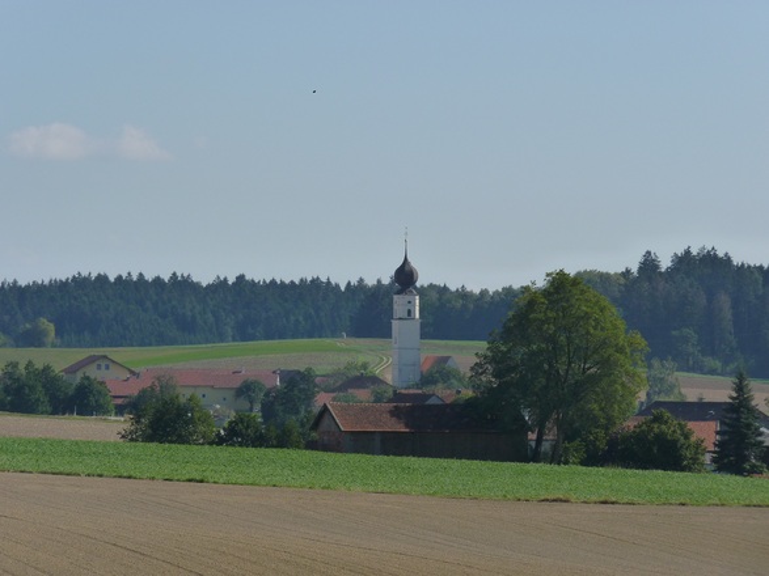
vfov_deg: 5.8
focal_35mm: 255
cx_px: 384
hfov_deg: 7.8
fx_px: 5664
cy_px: 288
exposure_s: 1/500
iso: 125
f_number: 6.3
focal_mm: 45.4
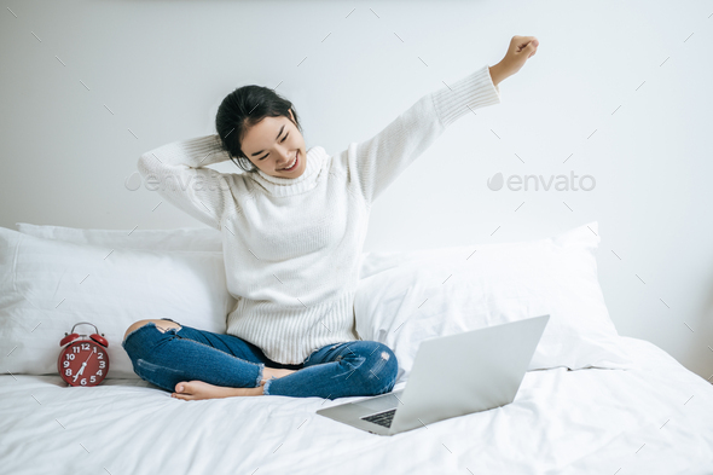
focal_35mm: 50
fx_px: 990
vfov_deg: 27.0
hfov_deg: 39.6
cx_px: 356
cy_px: 238
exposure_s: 1/125
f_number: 1.8
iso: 200
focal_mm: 50
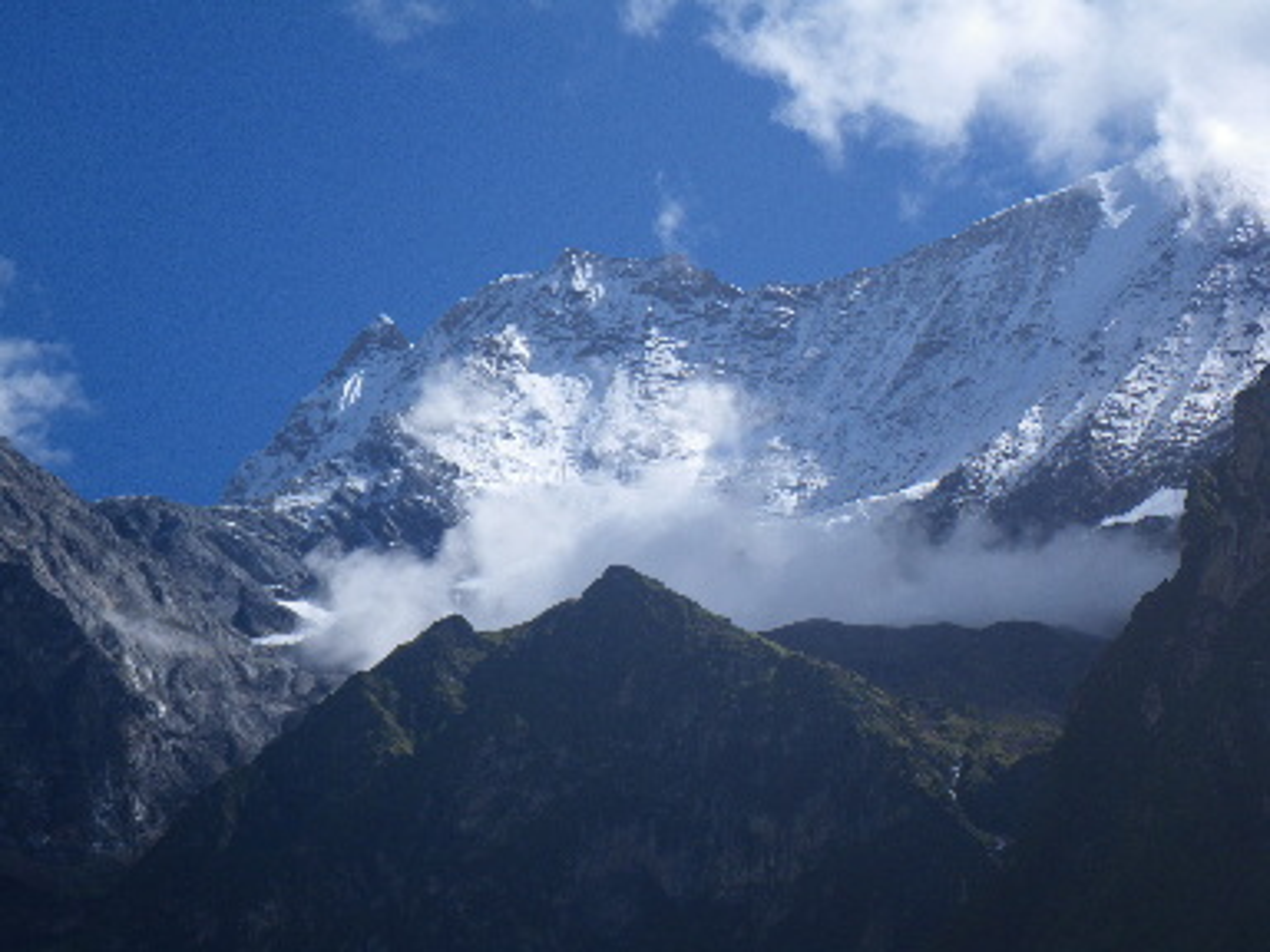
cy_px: 476
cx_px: 635
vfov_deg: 15.7
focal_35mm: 94
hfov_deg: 20.9
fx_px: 3449
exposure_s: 1/250
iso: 50
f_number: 6
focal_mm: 16.7
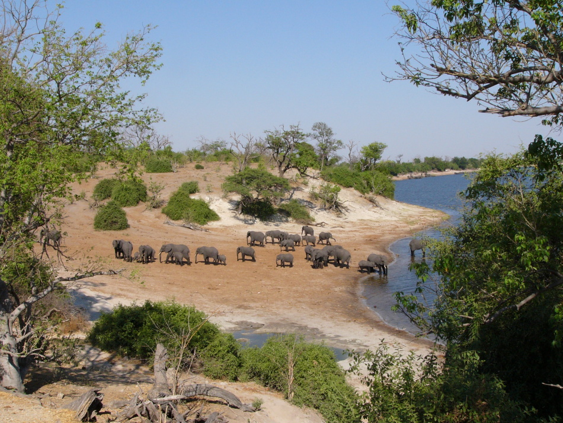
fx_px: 797
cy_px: 212
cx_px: 282
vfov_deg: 29.7
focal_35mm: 49
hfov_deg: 38.9
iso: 100
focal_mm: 8.2
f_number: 8
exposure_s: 1/400
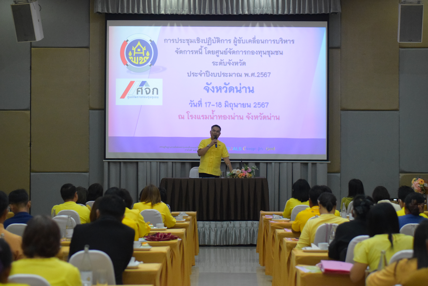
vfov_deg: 18.2
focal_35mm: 75
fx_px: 892
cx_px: 214
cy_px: 143
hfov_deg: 27.0
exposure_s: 1/400
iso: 3200
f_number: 2.5
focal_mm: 50
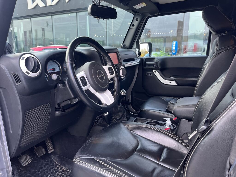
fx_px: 177
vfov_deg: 53.1
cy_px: 88
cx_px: 118
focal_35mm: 26
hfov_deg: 67.3
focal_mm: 5.1
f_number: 1.6
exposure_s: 1/102
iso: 125
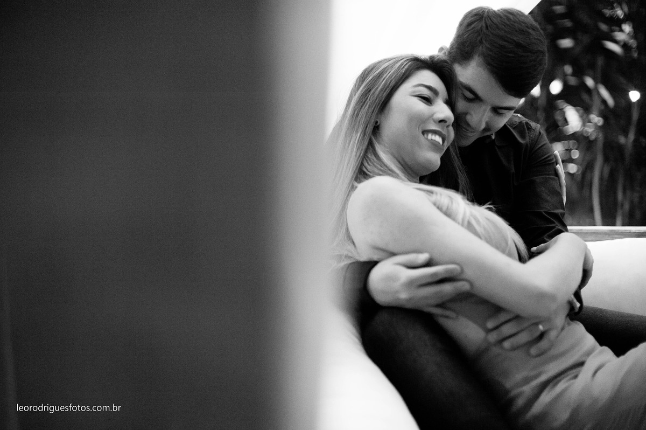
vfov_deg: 26.9
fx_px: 896
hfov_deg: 39.6
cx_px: 323
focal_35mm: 50
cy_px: 215
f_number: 2
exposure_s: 1/100
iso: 6400
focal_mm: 50
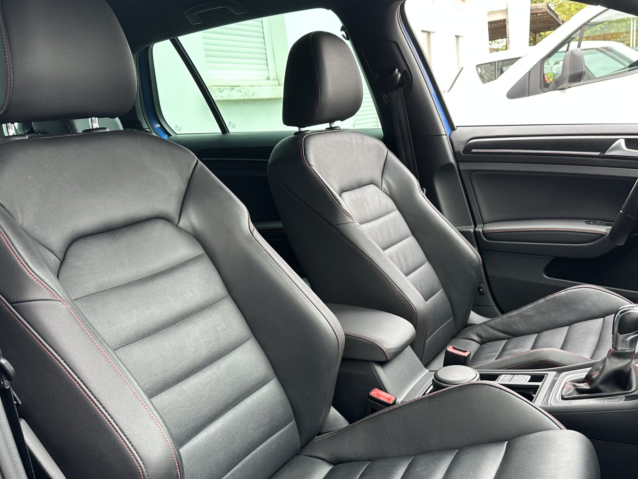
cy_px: 286
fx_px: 627
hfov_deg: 53.7
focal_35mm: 34
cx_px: 372
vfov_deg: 41.6
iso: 80
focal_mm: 6.86
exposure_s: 1/121
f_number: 1.78
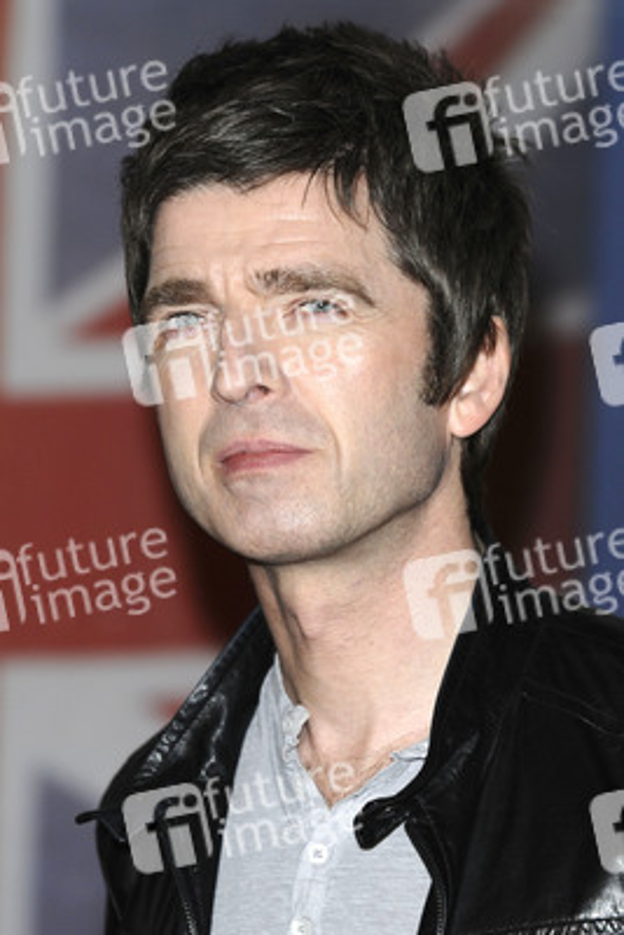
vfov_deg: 8.9
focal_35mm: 232
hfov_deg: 5.9
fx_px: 6039
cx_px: 312
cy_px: 468
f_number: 4.5
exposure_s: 1/160
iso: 320
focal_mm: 155
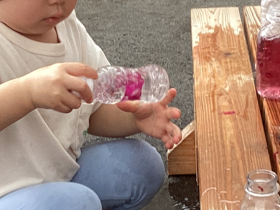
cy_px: 117
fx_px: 930
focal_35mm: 115
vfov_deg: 12.9
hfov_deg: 17.1
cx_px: 137
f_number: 2.4
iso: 50
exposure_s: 1/60
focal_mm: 3.3
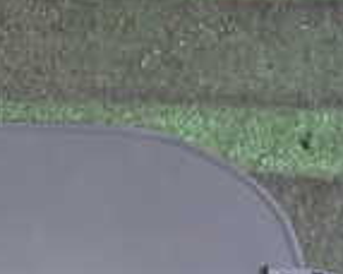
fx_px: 1247
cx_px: -252
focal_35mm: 123
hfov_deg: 14.1
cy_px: 226
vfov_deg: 12.5
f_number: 2.3
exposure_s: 1/30
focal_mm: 5.4
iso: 400
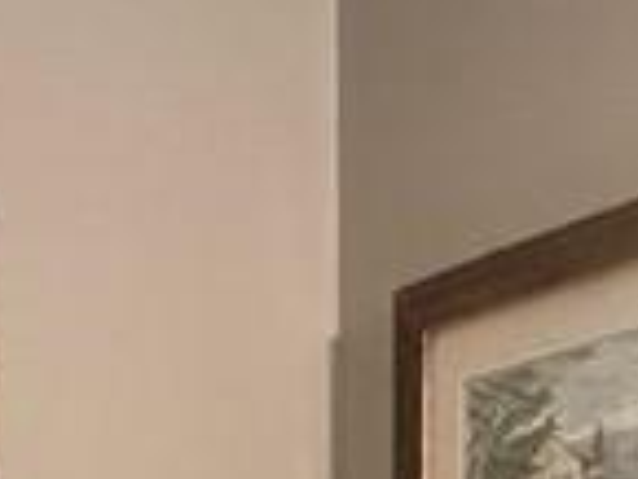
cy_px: 1314
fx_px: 1826
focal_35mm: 99
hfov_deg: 19.7
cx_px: 462
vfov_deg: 11.2
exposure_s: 1/40
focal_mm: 2.22
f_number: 2.2
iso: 1250
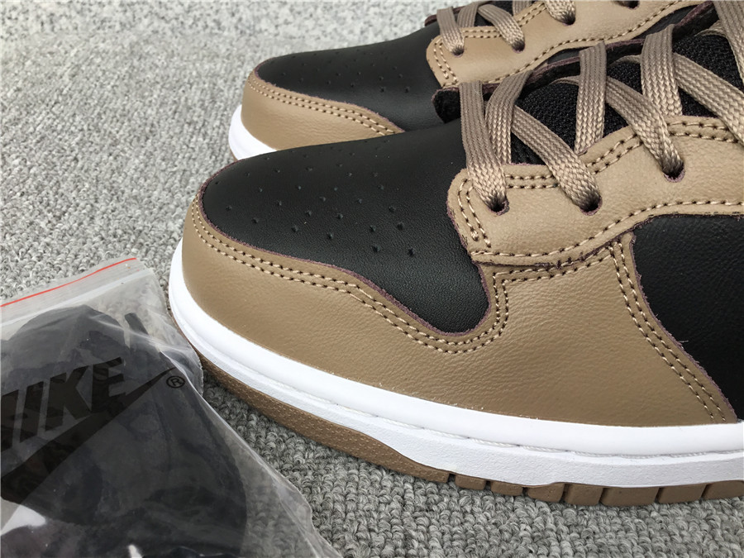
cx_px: 372
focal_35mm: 31
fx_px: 666
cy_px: 279
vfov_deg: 45.4
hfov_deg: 58.4
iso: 25
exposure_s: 1/285
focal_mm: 3.3
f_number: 2.4
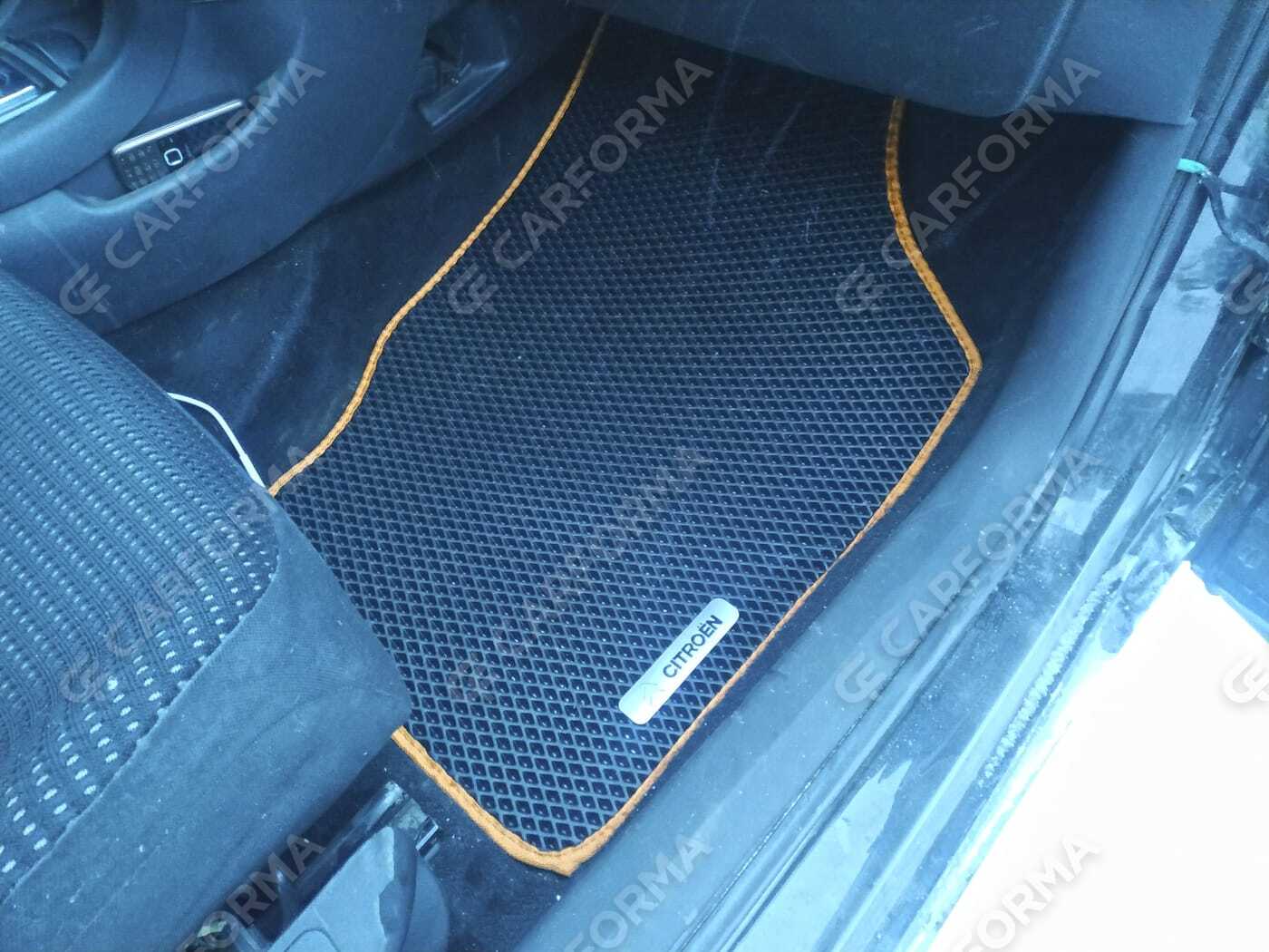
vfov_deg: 56.8
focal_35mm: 24
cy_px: 476
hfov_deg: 71.6
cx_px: 634
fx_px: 880
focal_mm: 3.94
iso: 1250
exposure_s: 1/20
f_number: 1.9
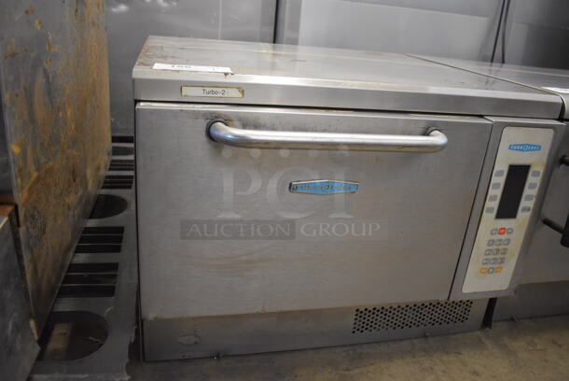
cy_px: 190
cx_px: 284
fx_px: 475
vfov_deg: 43.7
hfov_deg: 61.9
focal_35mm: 30
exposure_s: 1/125
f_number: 3.5
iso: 2500
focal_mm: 20
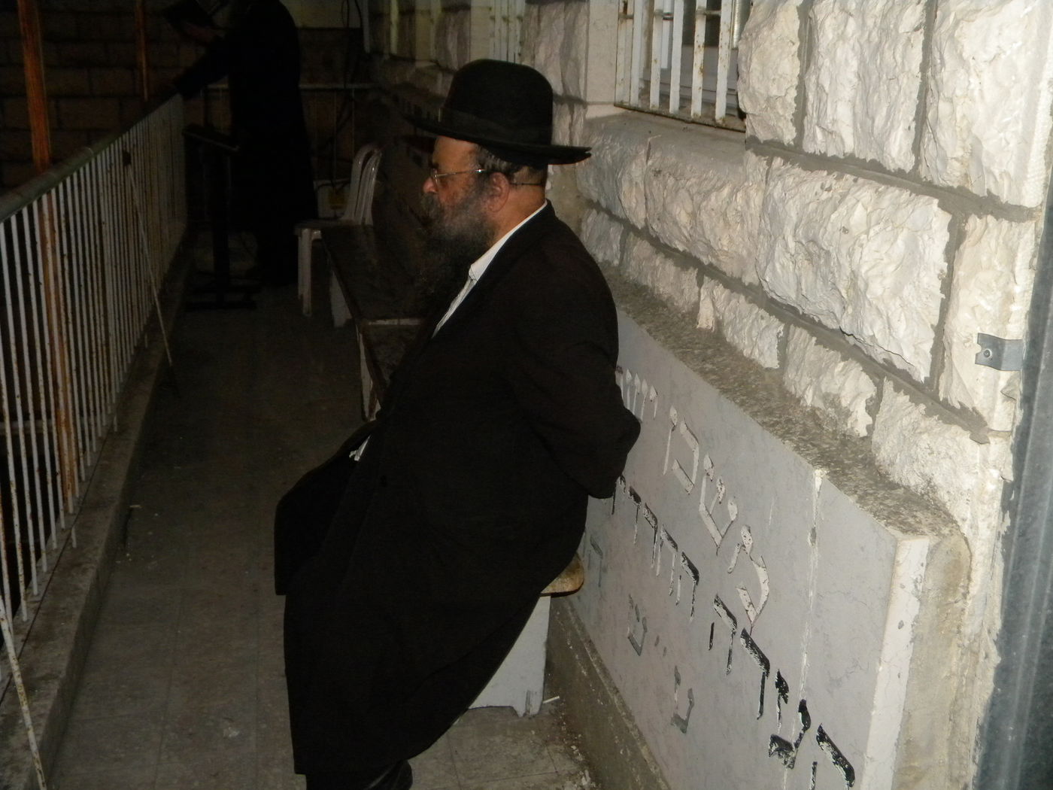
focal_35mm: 36
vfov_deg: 39.7
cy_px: 395
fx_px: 1095
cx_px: 526
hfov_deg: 51.4
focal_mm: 6.4
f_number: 3.7
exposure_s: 1/30
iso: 400
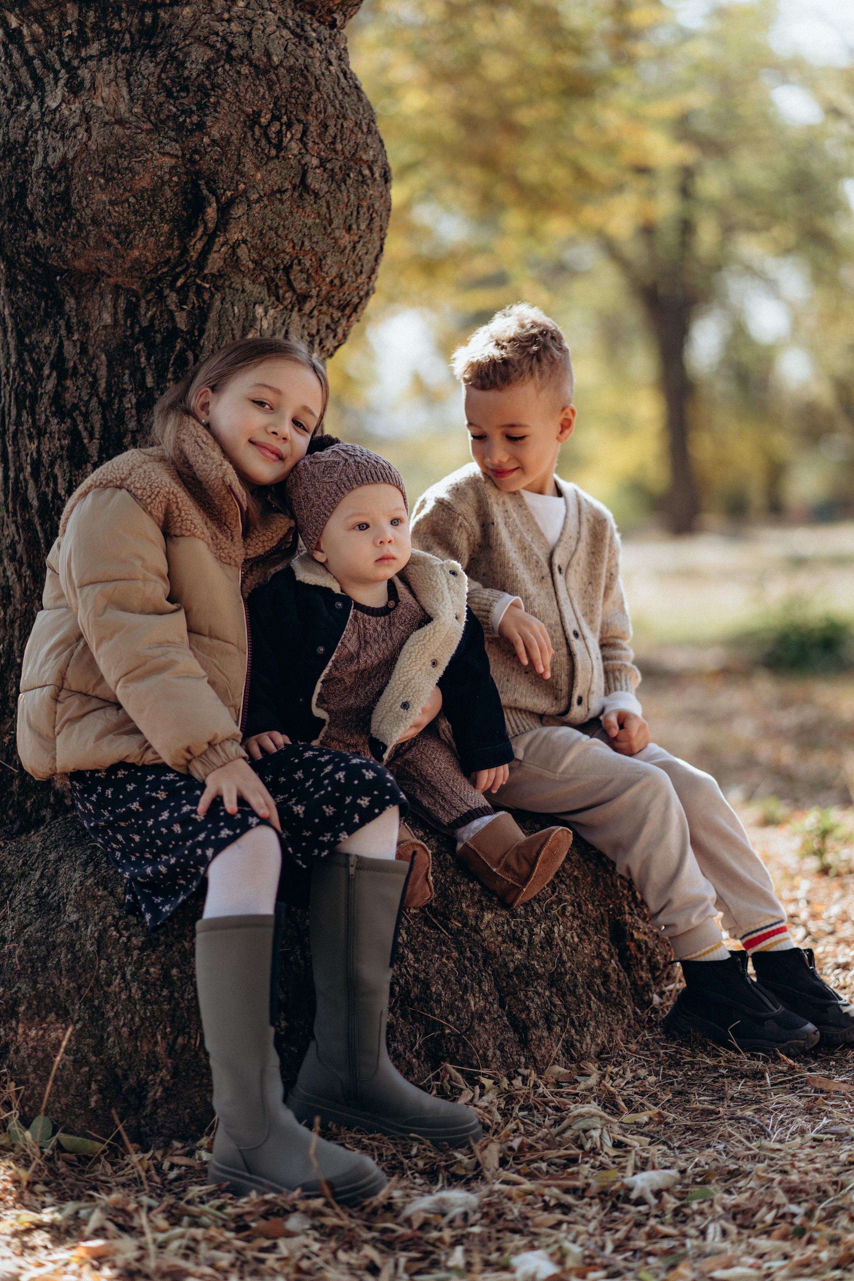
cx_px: 427
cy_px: 640
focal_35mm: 85
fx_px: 3024
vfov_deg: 23.9
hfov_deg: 16.1
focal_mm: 85
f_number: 1.8
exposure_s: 1/800
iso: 125
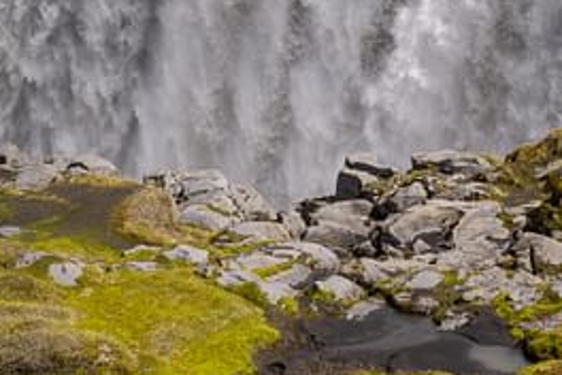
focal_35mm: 175
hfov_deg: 11.7
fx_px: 2732
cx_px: 364
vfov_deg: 7.8
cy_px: 16
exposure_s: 1/1600
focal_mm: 70
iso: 100
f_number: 4
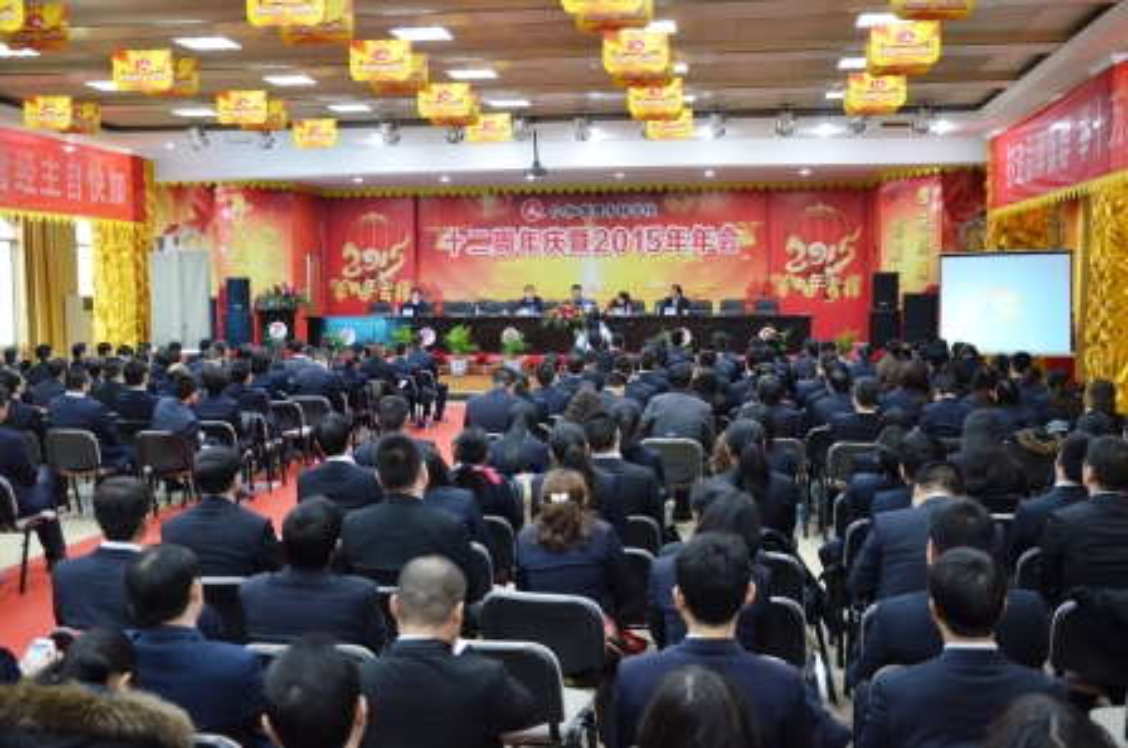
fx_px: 1173
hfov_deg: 51.4
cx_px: 564
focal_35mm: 38
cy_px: 374
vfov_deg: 35.4
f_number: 4
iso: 1600
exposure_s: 1/25
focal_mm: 25
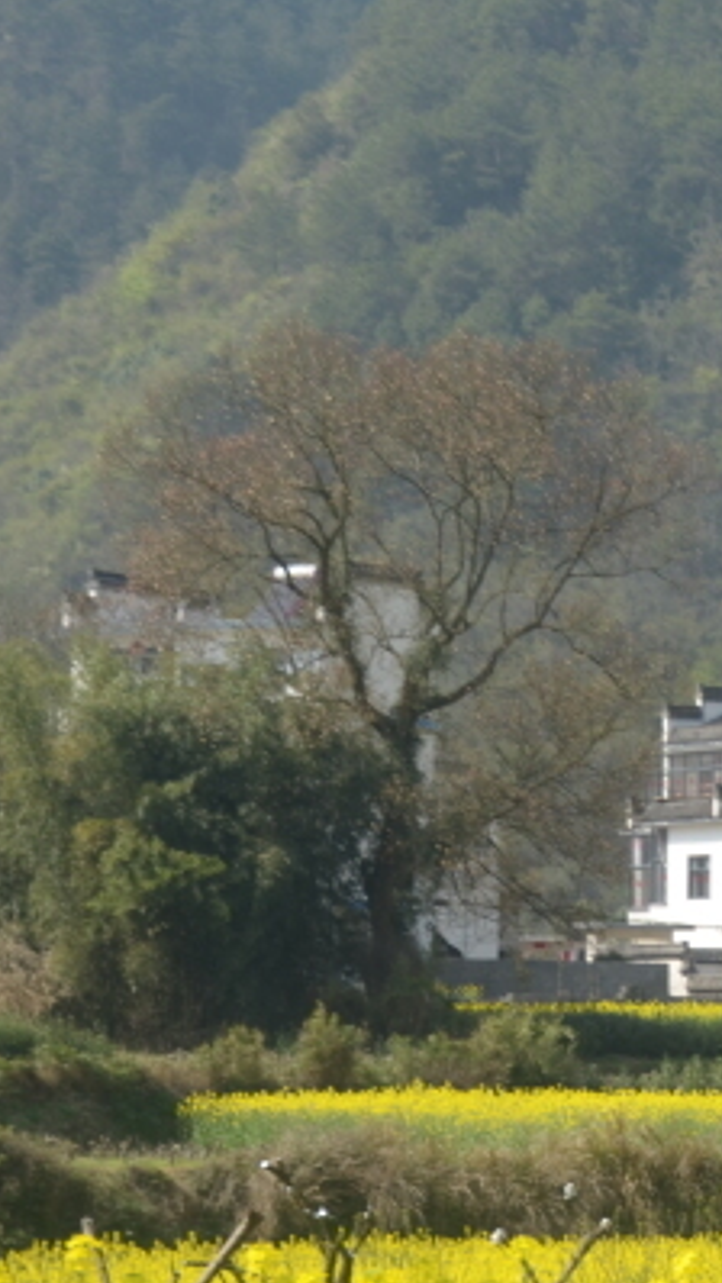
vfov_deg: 10.3
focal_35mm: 210
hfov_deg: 5.7
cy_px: 767
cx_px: 1373
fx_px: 7144
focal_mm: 52
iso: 160
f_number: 8
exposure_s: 1/250
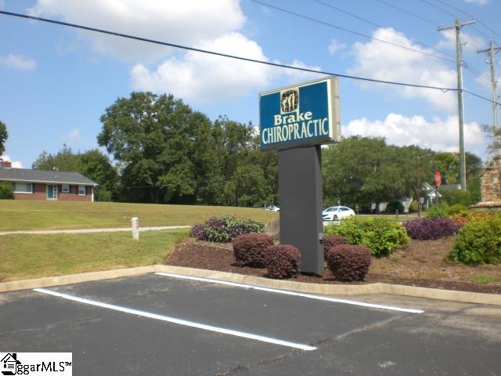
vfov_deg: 37.7
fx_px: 550
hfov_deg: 49.0
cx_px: 250
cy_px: 188
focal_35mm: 38
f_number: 4.4
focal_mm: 6.3
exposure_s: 1/400
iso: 50
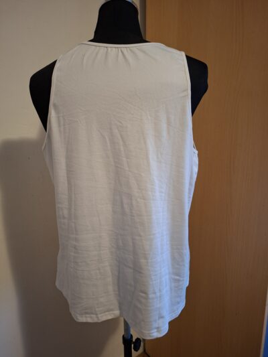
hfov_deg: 58.9
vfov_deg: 73.9
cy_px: 178
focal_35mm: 23
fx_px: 237
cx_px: 134
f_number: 1.8
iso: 500
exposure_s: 1/25
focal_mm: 5.54
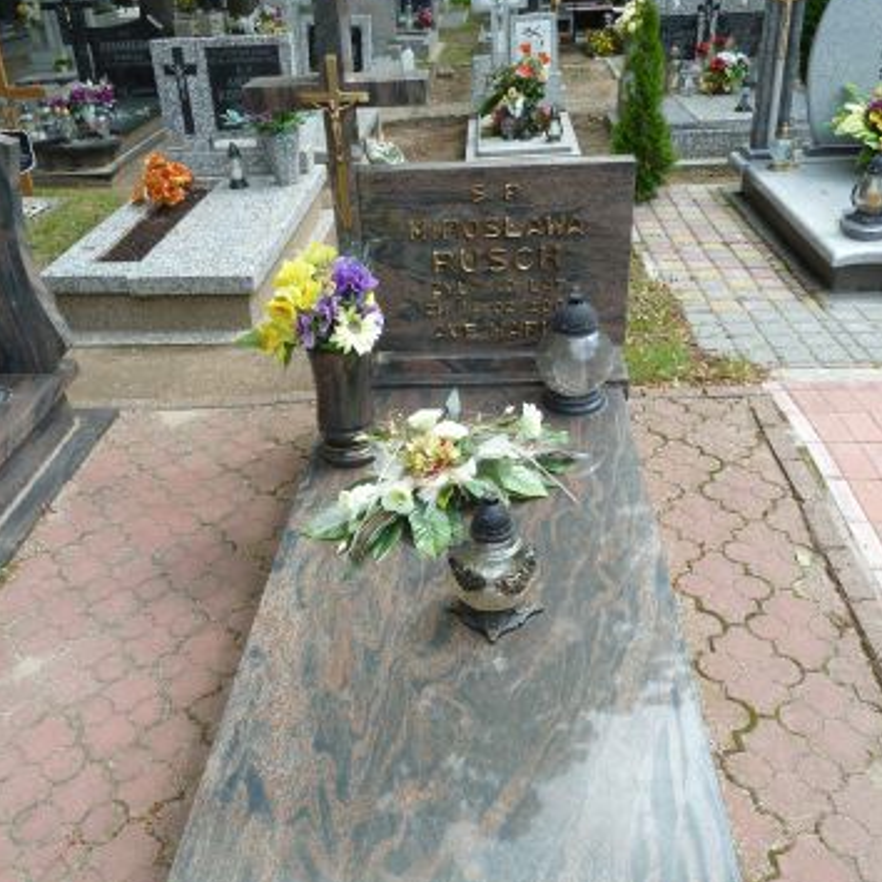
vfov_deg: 54.0
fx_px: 865
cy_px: 481
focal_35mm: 30
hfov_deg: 54.0
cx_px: 441
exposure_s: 1/160
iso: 80
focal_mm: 4.1
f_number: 4
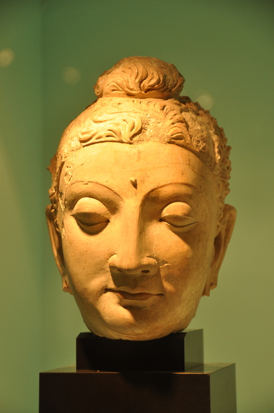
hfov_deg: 12.1
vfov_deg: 18.2
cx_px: 137
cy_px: 206
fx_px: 1289
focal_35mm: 112
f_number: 5
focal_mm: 75
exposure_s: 1/50
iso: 500
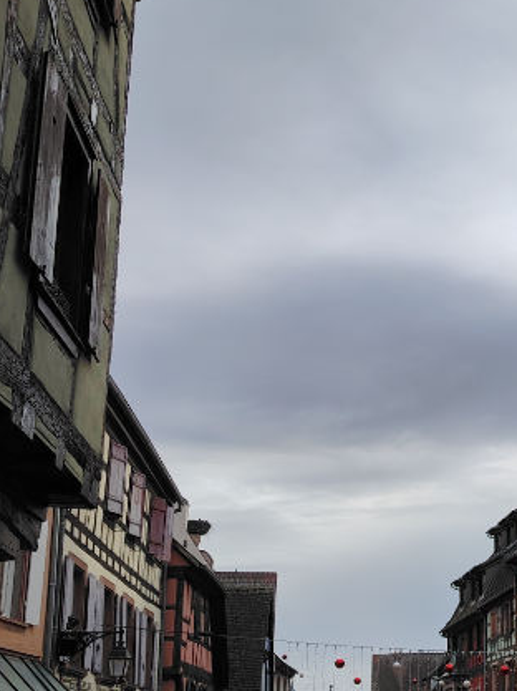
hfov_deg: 23.9
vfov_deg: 32.6
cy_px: 426
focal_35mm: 59
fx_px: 1177
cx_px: 499
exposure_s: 1/552
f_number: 1.8
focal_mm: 5.2
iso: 100
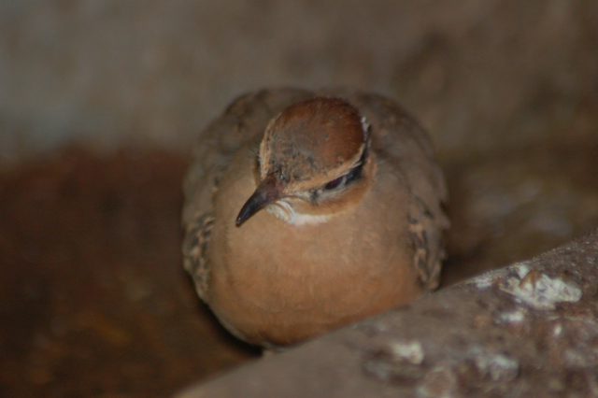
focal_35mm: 450
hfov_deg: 4.6
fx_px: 7471
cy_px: 199
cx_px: 299
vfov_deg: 3.1
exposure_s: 1/60
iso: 800
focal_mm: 300
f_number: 5.6
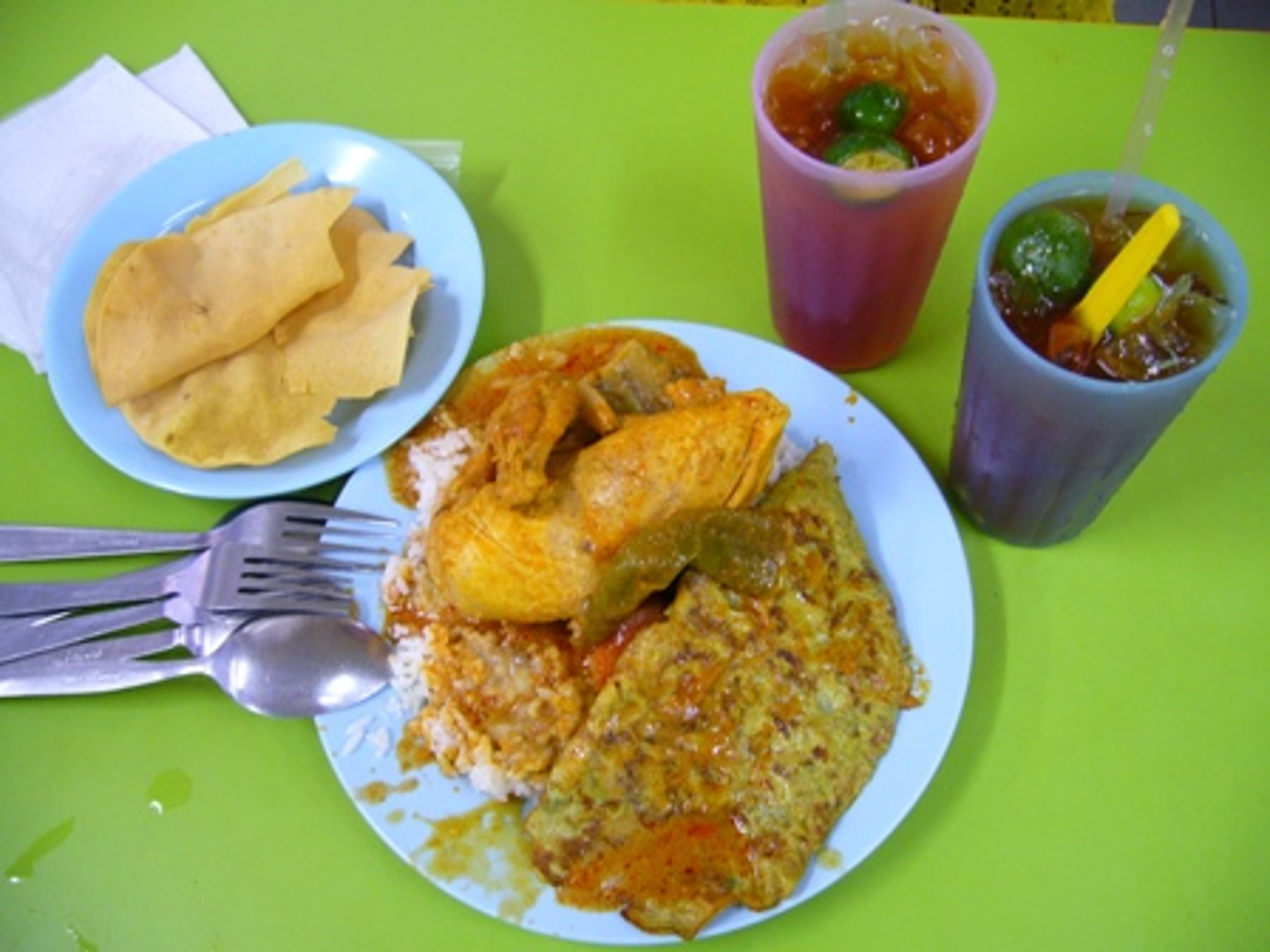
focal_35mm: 35
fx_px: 1284
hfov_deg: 52.6
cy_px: 476
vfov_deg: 40.7
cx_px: 635
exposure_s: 1/15
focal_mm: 5.8
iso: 200
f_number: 2.8
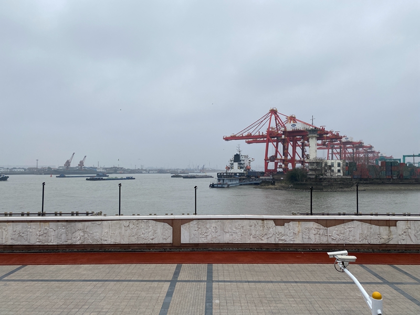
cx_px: 210
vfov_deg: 53.1
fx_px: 315
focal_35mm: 26
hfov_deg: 67.3
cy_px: 158
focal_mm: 4.25
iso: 32
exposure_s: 1/1218
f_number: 1.8
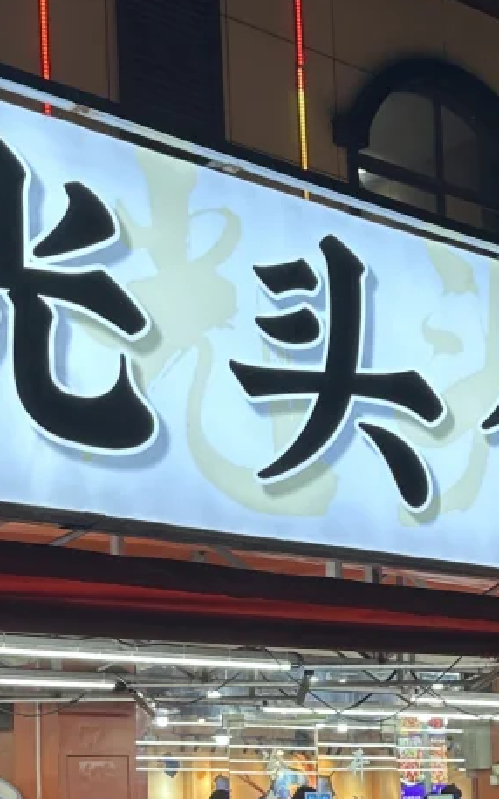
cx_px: 337
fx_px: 1742
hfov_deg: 16.3
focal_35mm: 80
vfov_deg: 25.4
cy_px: 632
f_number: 1.78
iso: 50
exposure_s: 1/110
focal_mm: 6.86
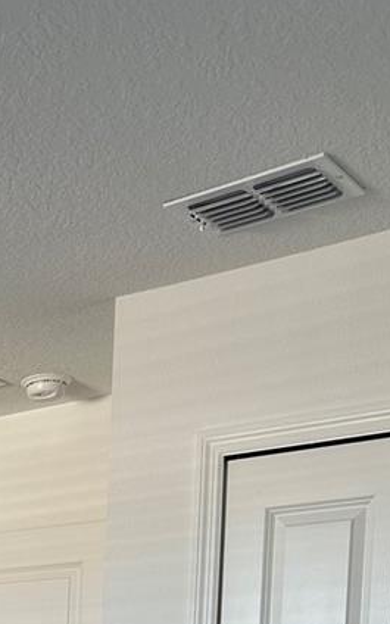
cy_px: 846
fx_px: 1224
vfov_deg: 24.4
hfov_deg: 16.5
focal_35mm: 72
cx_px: -191
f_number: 1.78
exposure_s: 1/120
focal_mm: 6.86
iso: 125
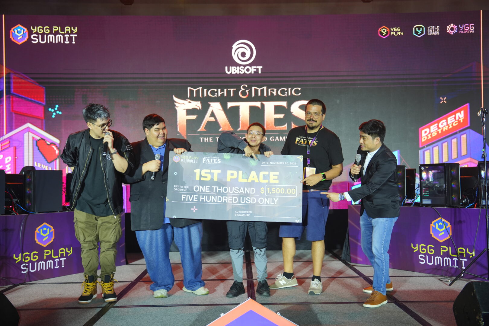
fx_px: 557
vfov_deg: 32.6
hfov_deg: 47.4
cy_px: 163
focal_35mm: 41
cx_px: 244
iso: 1000
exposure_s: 1/160
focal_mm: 41
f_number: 2.8
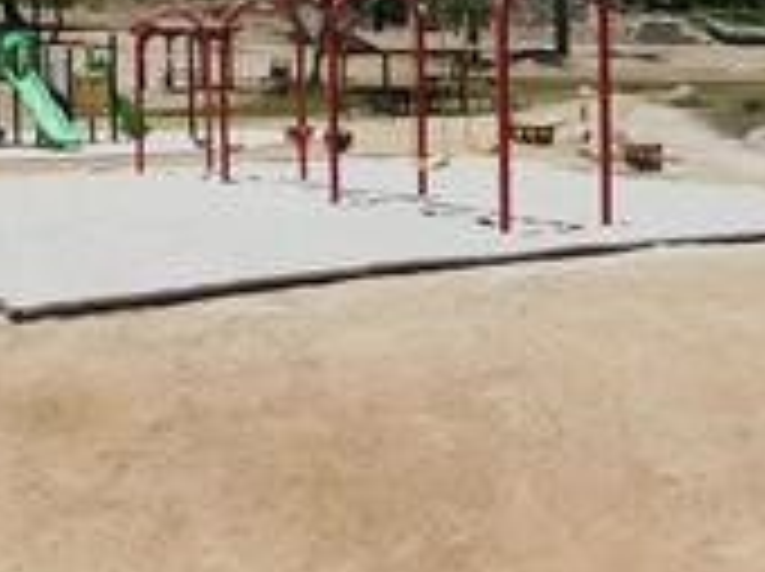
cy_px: 74
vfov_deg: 23.4
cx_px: 567
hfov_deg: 31.2
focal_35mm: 61
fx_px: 1346
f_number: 6
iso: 125
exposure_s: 1/800
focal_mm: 4
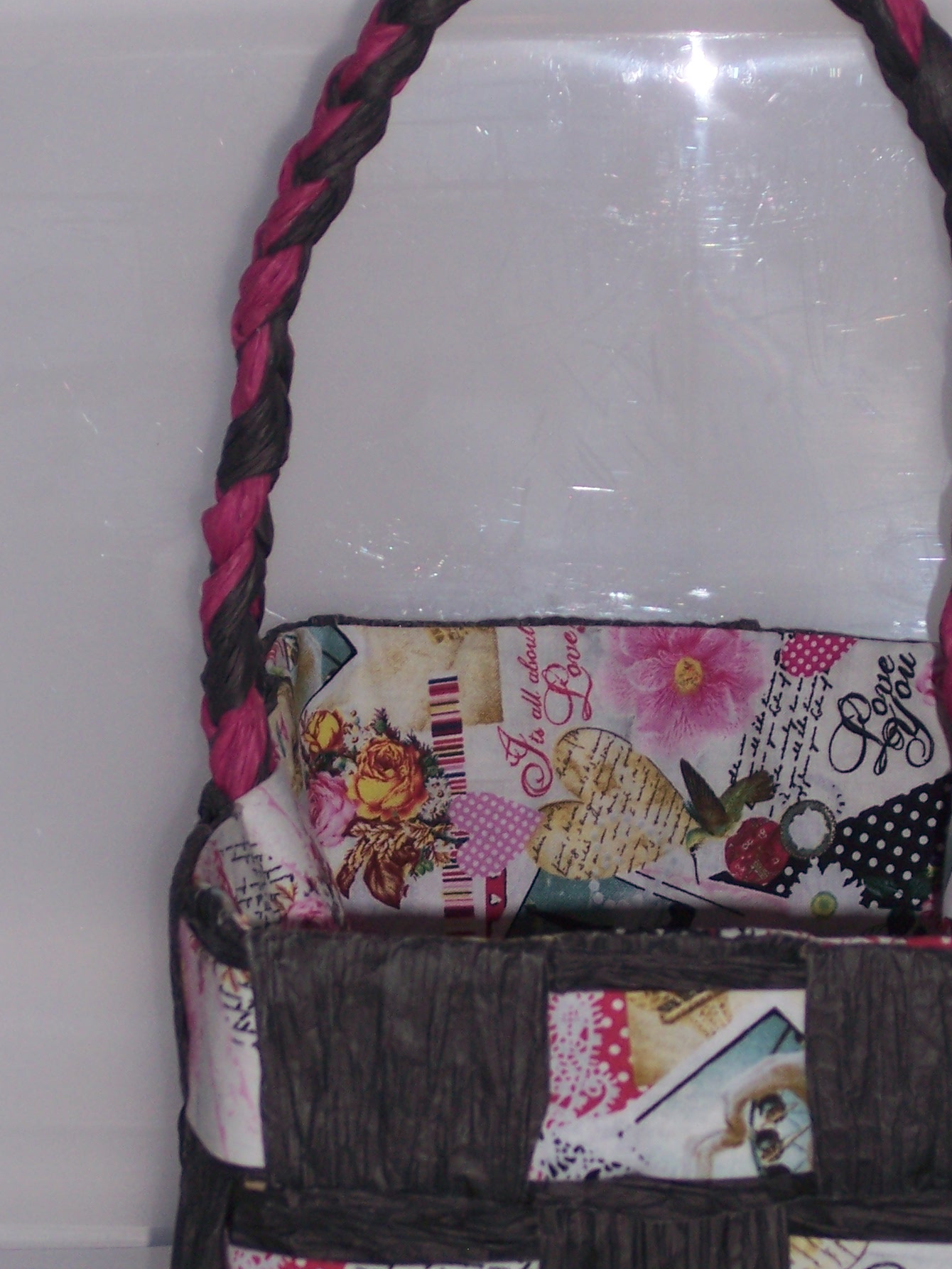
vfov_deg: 10.6
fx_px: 6858
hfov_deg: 7.9
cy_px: 852
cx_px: 545
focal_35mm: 187
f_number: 4.8
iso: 100
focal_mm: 24
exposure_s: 1/125
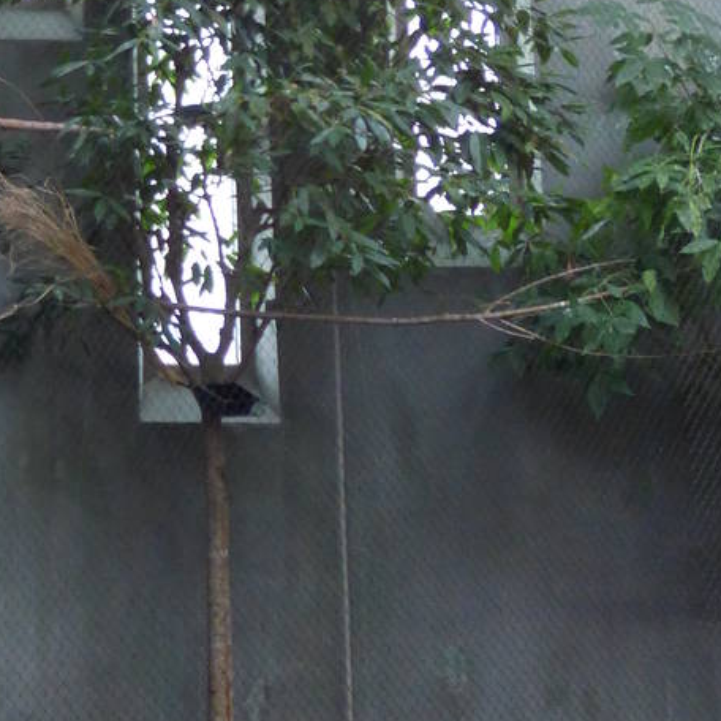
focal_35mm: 62
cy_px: 27
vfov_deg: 26.5
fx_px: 1461
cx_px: -108
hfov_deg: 25.3
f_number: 2.8
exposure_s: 1/50
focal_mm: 3.58
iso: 400
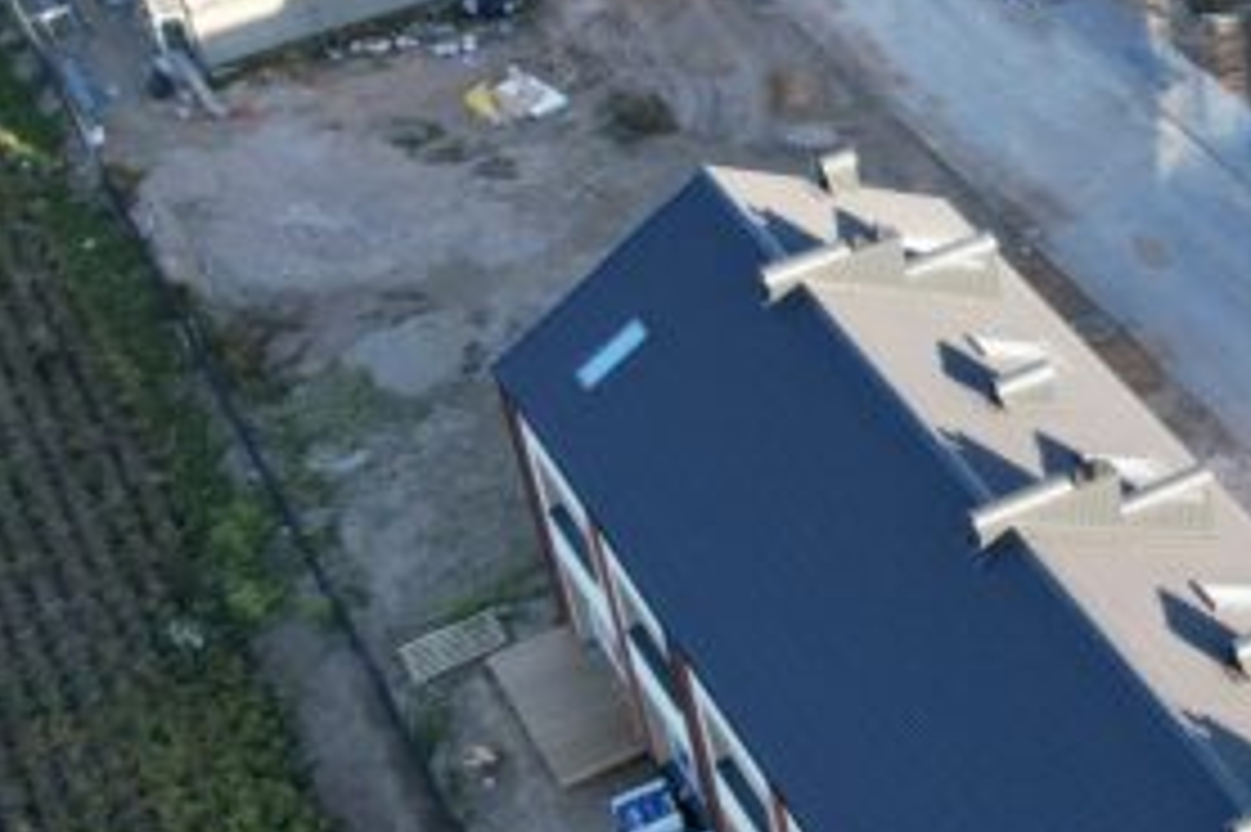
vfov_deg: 16.8
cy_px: 263
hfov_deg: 22.7
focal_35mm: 81
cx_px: 1580
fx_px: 2813
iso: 120
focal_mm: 8.38
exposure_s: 1/320
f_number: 2.8
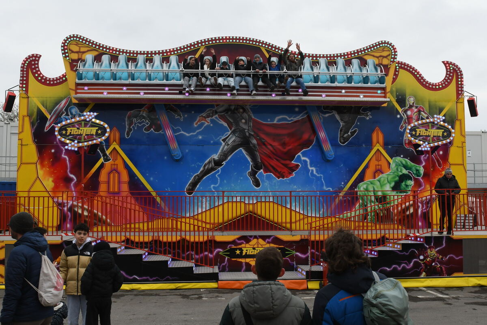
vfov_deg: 36.9
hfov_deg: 53.1
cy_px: 162
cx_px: 244
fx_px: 487
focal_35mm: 36
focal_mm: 24
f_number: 8
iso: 500
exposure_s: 1/200
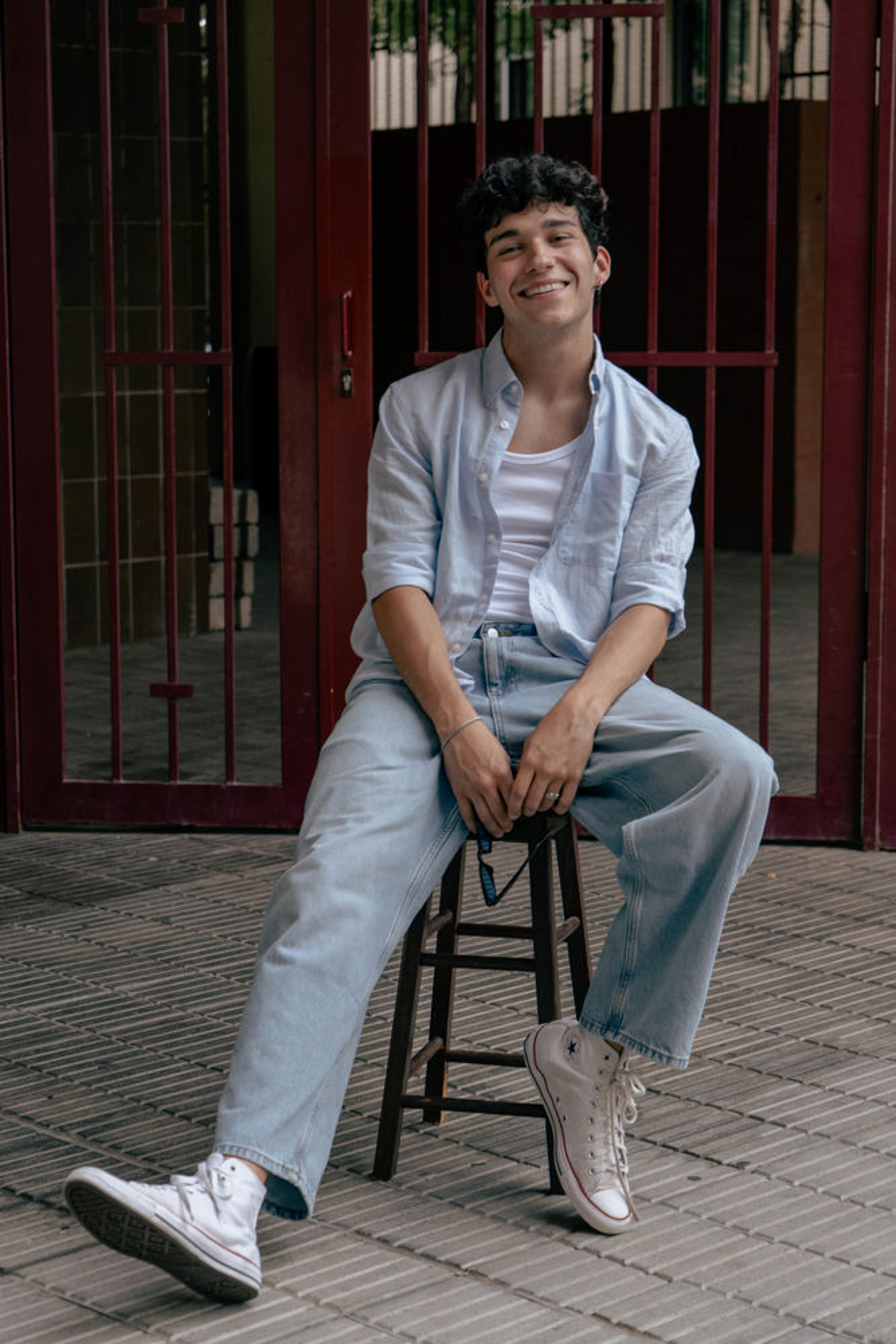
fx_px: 2612
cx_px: 448
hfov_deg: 19.5
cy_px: 672
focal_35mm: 70
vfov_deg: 28.8
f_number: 5.6
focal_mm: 70
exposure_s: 1/160
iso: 100
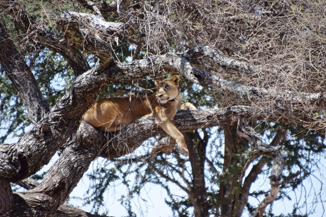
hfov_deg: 5.1
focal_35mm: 405
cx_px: 163
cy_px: 108
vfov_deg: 3.4
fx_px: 3668
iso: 200
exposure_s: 1/400
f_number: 6.3
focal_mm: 270
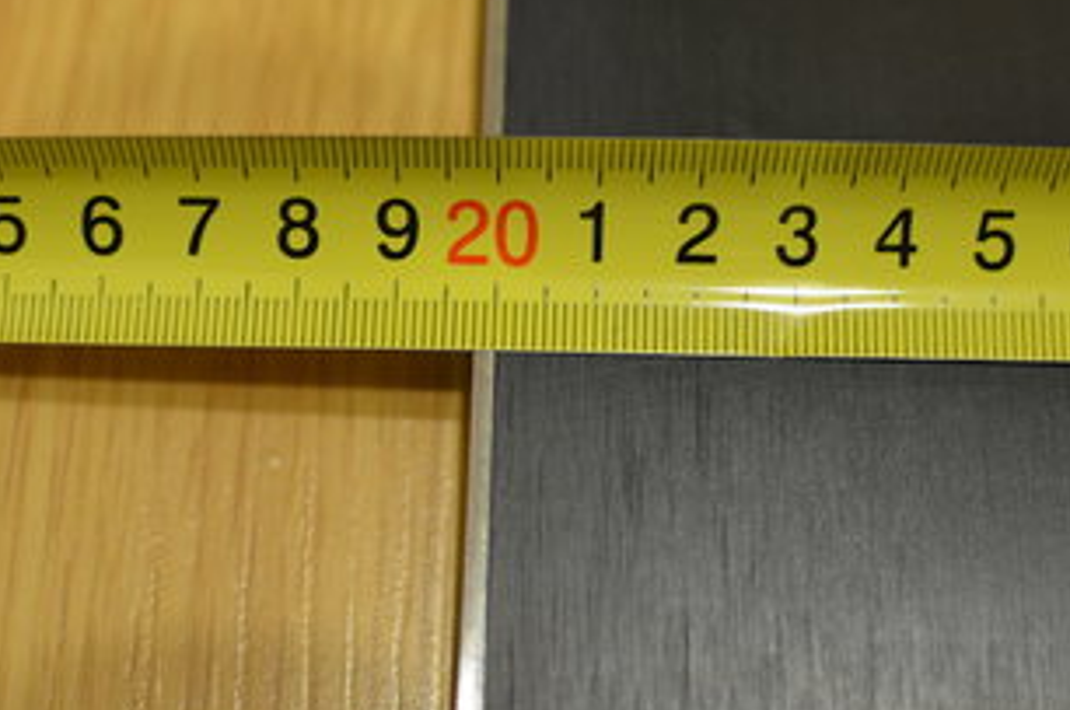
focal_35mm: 69
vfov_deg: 19.8
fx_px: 2037
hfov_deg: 29.4
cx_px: 486
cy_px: 324
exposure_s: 1/60
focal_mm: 35
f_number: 3.2
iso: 1600
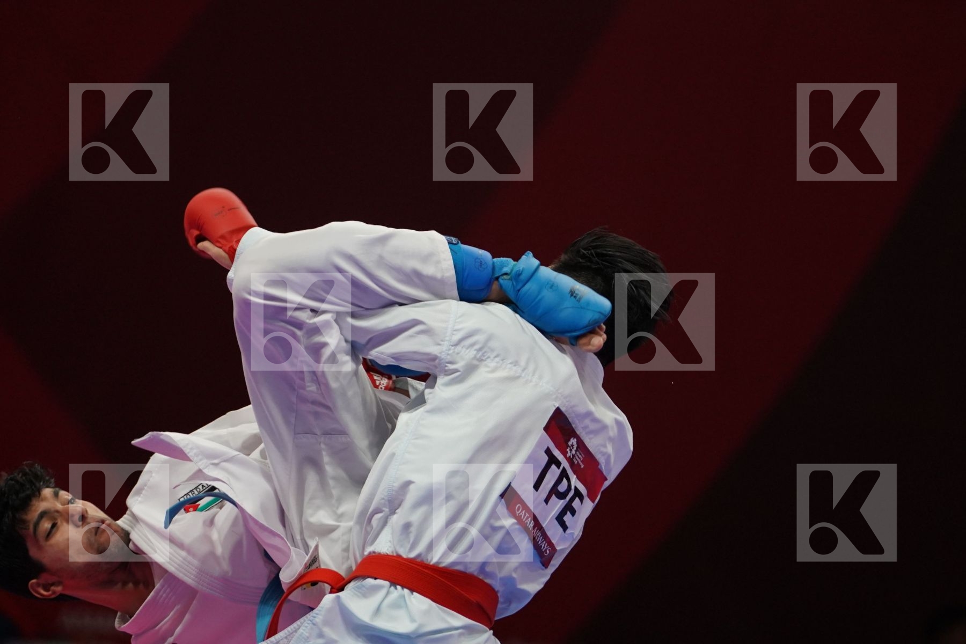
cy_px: 322
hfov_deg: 5.5
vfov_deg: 3.7
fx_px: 10089
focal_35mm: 376
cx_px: 483
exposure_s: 1/1000
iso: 2000
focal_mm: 251
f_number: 4
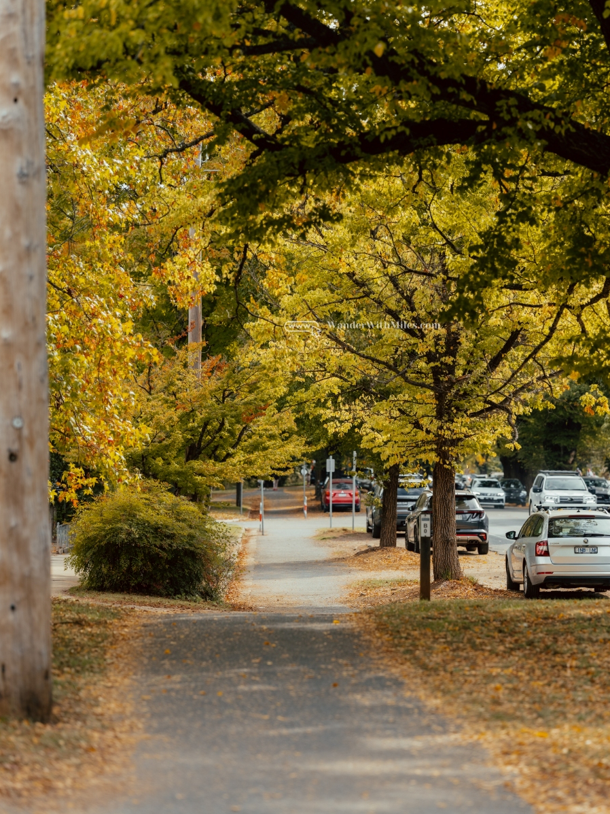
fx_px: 2561
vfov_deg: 18.0
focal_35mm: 109
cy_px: 329
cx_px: 362
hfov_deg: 13.6
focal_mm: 110
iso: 200
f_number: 2.8
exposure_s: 1/500
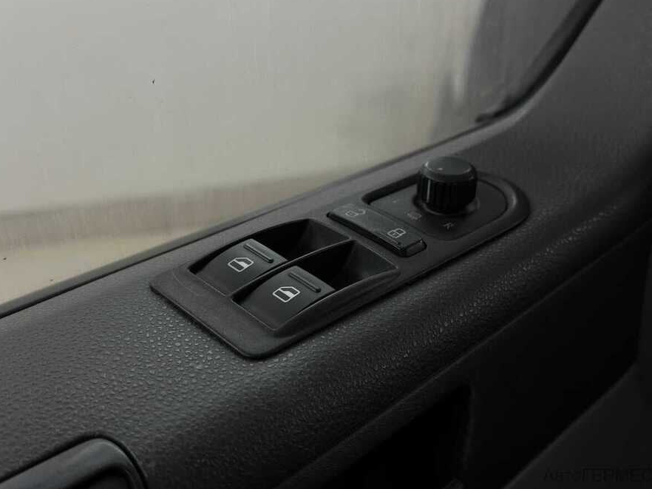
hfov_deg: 38.9
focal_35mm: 49
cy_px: 240
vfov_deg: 29.7
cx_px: 328
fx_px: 923
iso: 125
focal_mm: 6.86
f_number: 1.78
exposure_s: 1/100
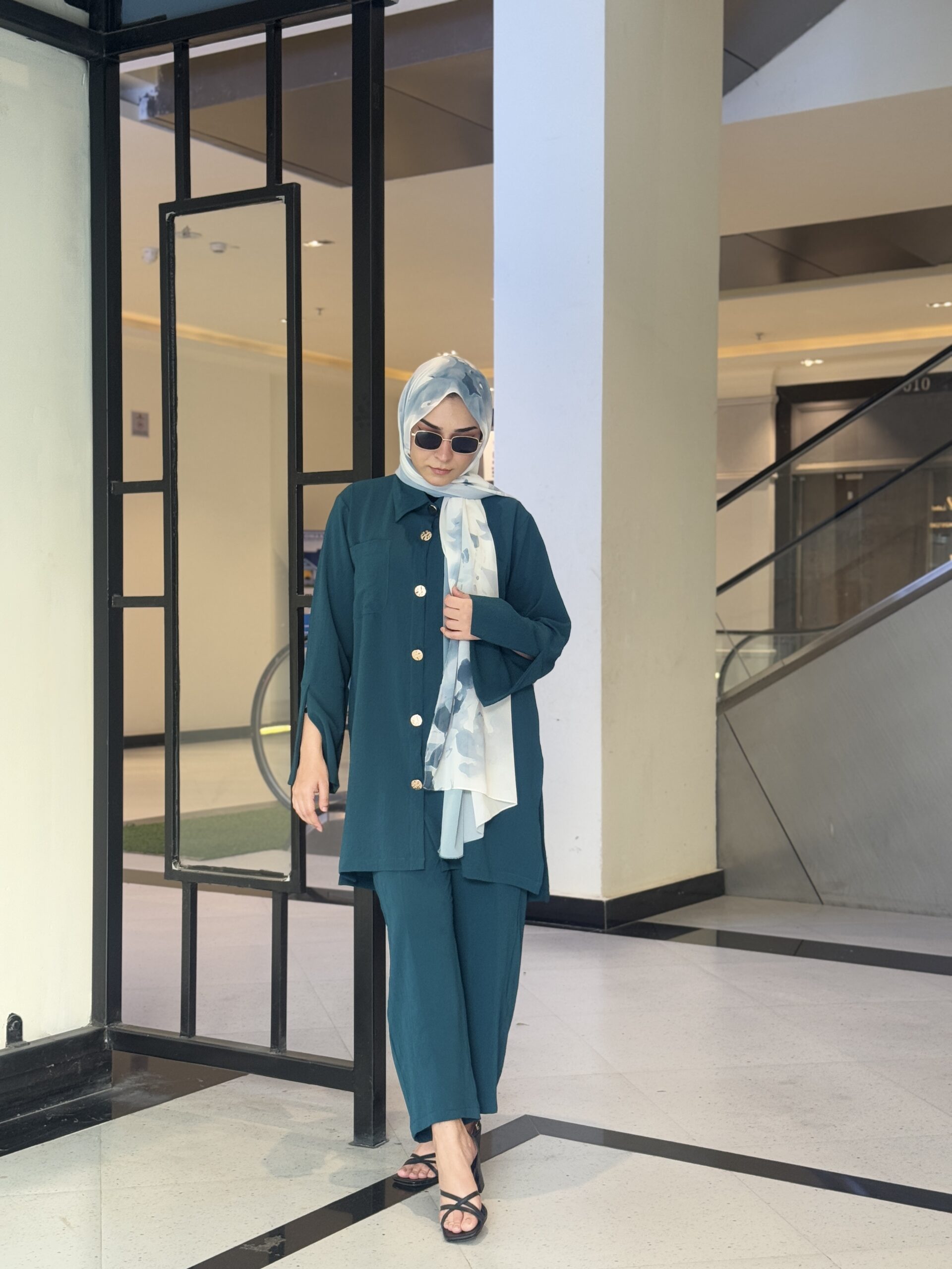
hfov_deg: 30.3
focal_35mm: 48
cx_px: 476
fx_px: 1760
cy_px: 634
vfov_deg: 39.7
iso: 100
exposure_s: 1/100
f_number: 1.78
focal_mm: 6.76
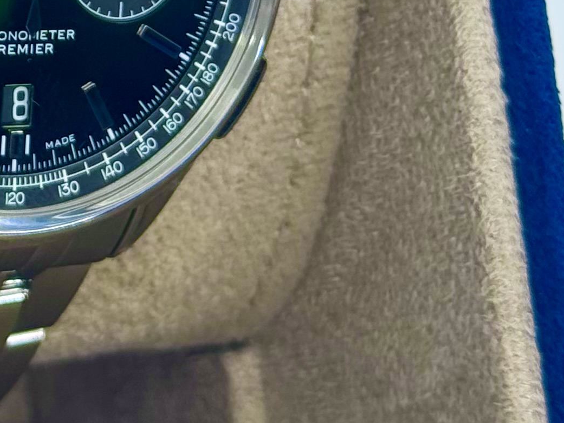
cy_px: -355
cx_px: -109
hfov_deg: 10.5
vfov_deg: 7.7
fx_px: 3029
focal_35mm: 186
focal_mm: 6.76
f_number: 1.78
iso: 64
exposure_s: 1/399
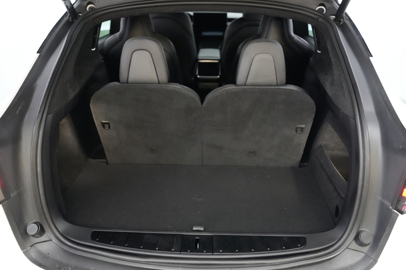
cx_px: 203
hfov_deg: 65.5
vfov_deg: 46.4
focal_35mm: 28
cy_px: 135
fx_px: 316
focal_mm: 28
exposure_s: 1/160
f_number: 2.8
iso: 12800
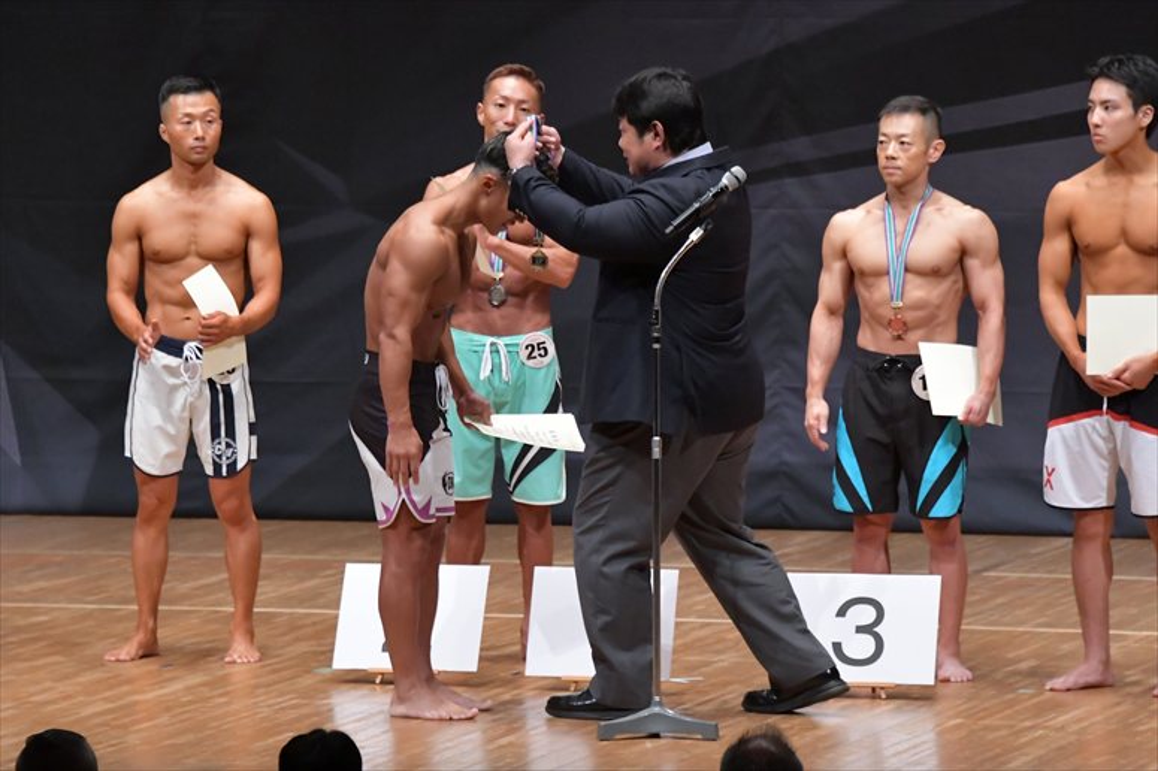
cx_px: 579
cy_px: 386
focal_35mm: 270
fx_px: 8681
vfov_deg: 5.1
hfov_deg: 7.6
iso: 6400
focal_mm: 180
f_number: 5.6
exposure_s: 1/400
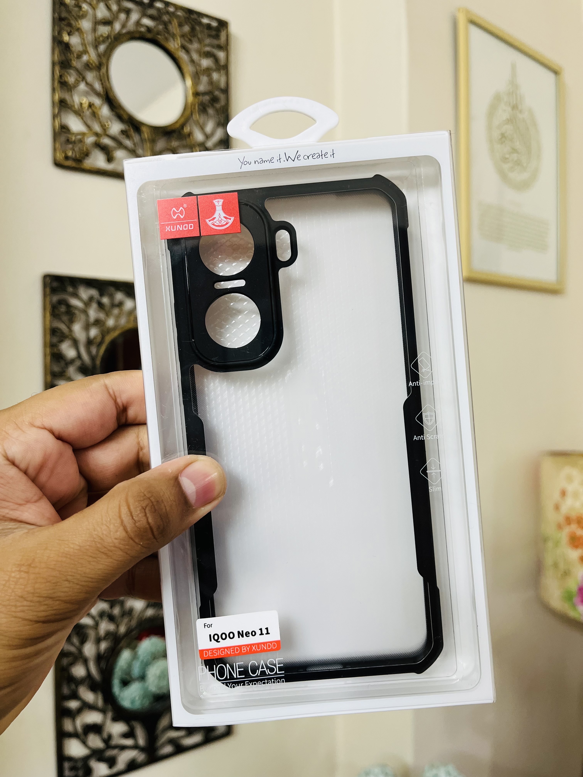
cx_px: 292
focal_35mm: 26
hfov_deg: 53.1
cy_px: 388
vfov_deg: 67.3
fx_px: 584
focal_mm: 5.1
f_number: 1.6
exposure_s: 1/100
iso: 125
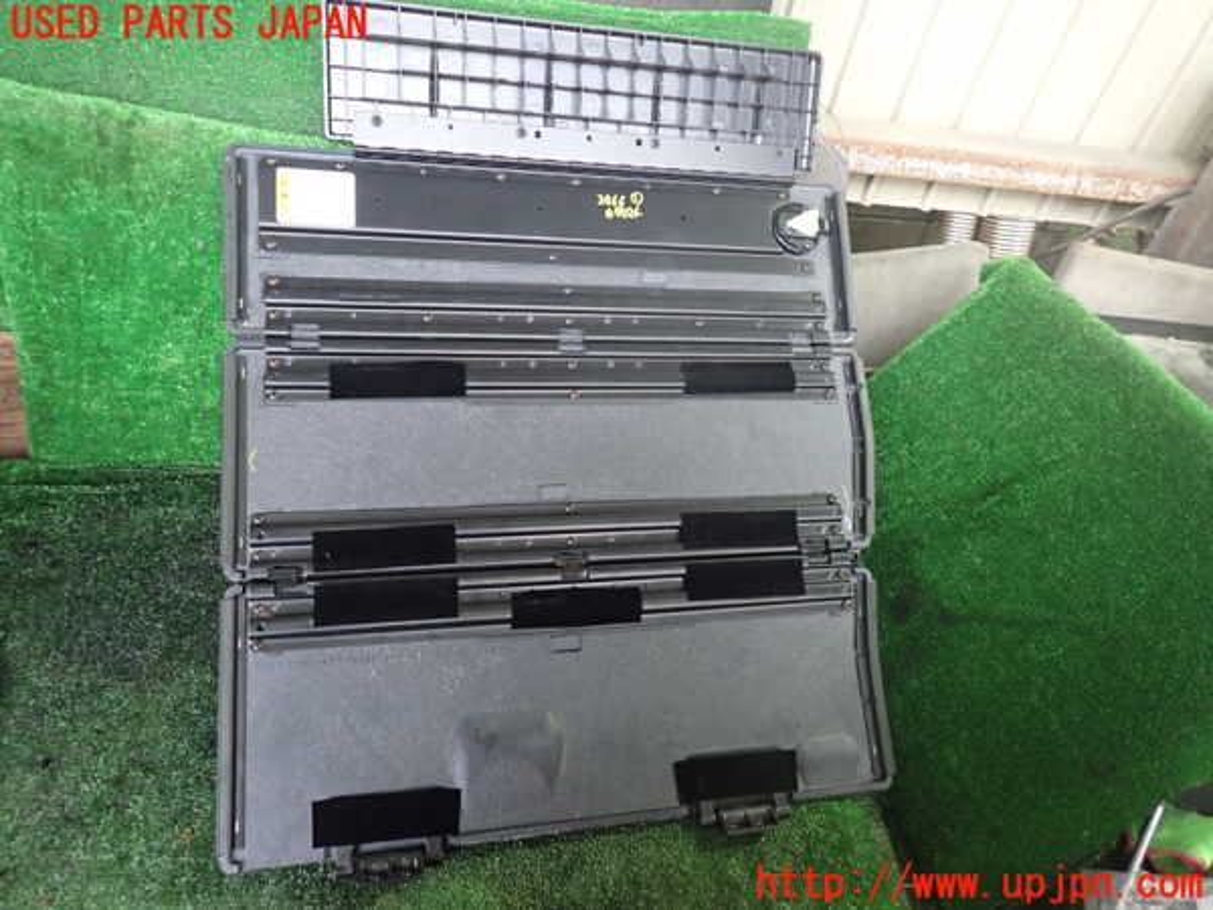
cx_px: 606
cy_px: 455
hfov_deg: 69.4
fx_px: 876
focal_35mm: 25
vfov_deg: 54.9
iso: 500
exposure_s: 1/30
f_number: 2
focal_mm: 4.5
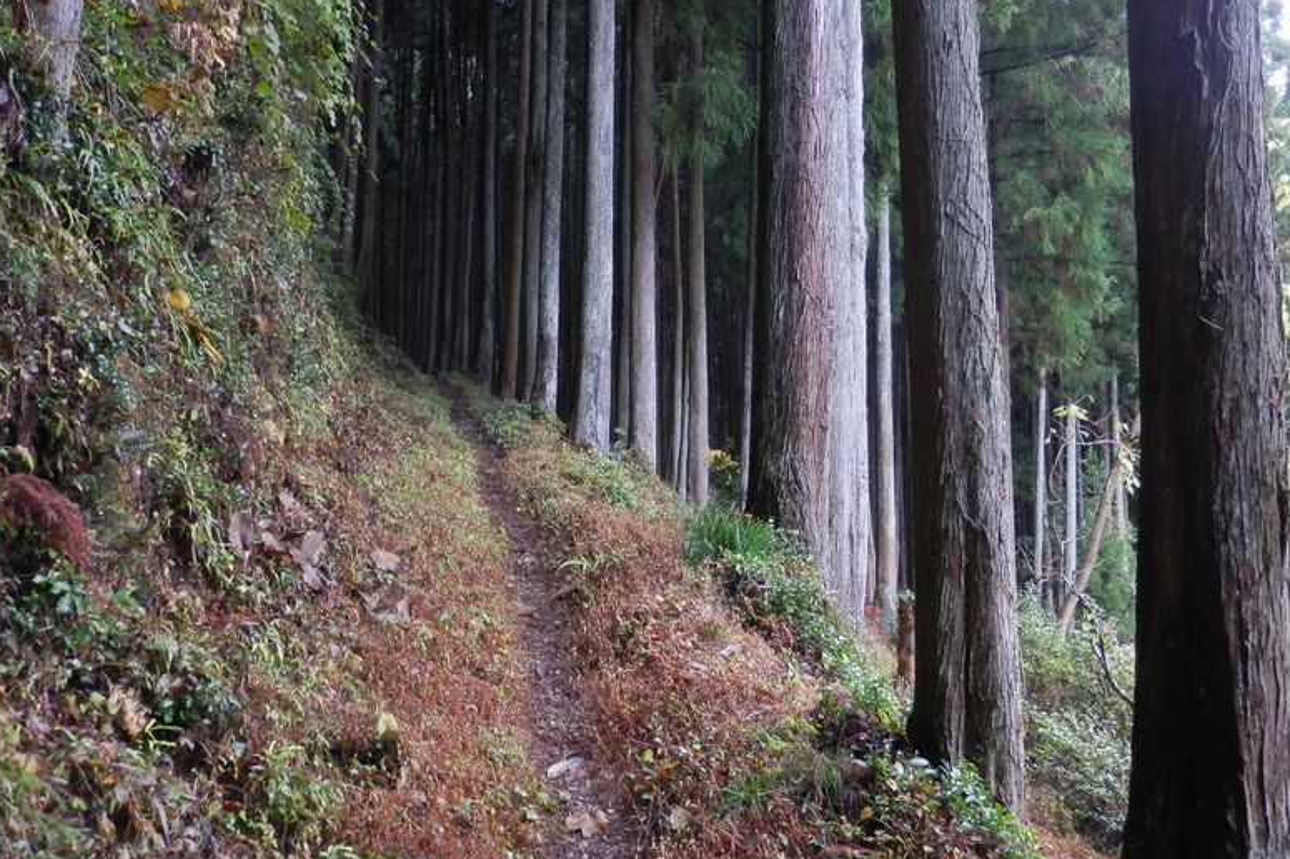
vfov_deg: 44.9
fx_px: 1039
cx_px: 651
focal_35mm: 29
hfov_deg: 63.7
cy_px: 415
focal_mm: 5
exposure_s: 1/25
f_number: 3.2
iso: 200
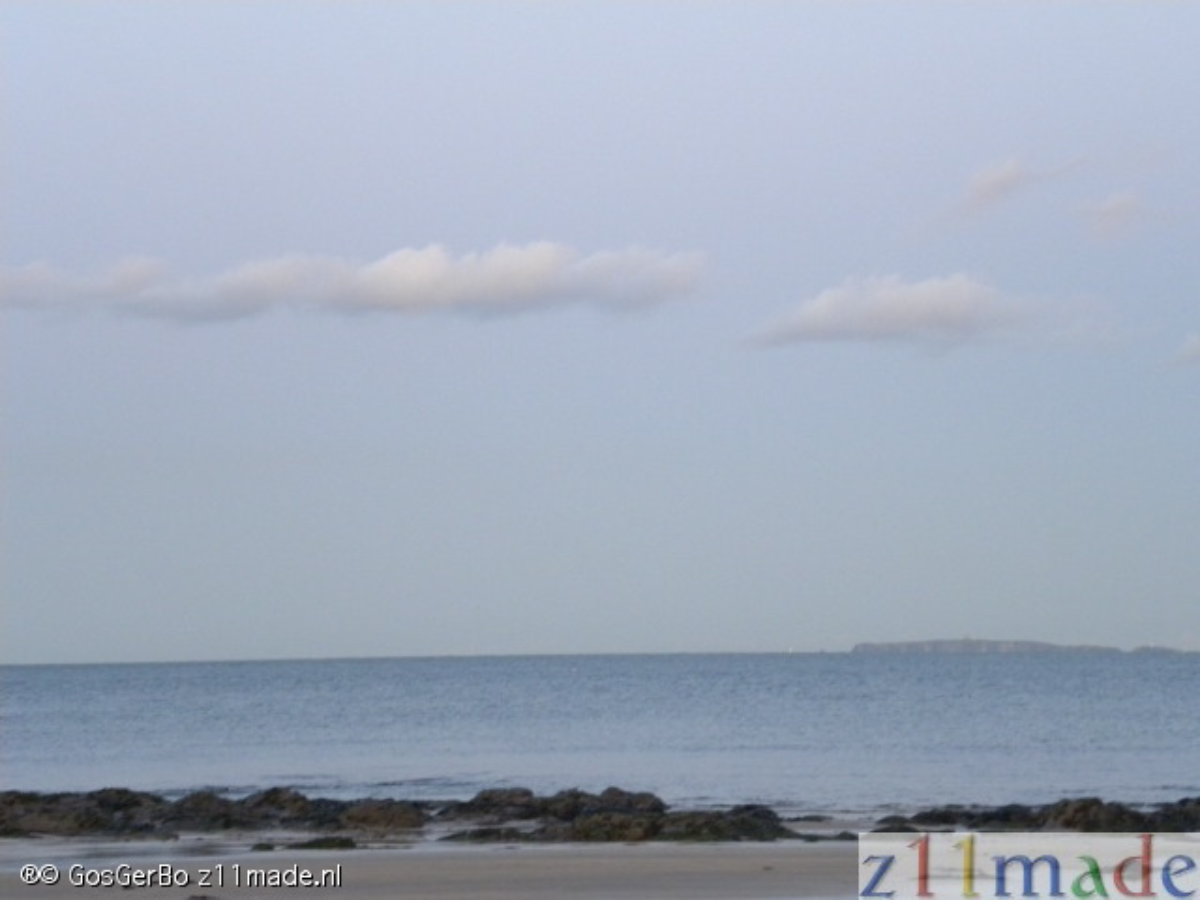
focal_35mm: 129
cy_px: 450
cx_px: 600
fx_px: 4472
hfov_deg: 15.3
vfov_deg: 11.5
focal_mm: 23
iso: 400
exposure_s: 1/33.6
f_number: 4.5
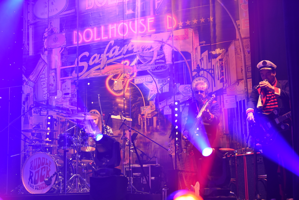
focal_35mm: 70
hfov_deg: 28.8
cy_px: 100
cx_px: 150
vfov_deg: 19.5
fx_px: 582
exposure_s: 1/60
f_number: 2.8
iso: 1100
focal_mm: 70
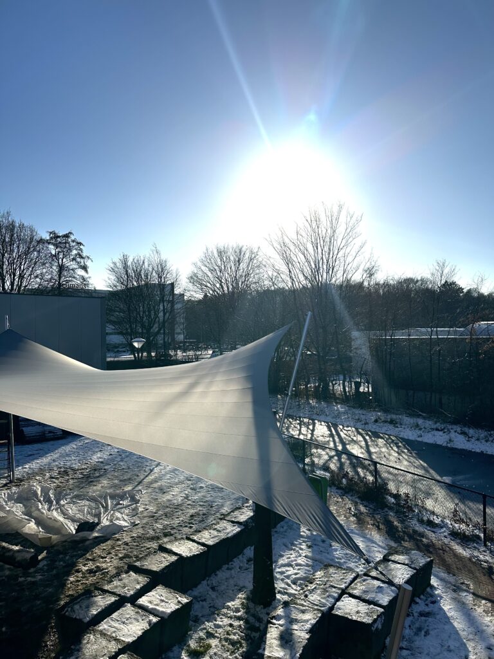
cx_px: 247
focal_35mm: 24
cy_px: 330
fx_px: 457
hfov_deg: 56.8
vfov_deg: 71.6
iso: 80
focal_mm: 6.86
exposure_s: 1/13699
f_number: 1.78
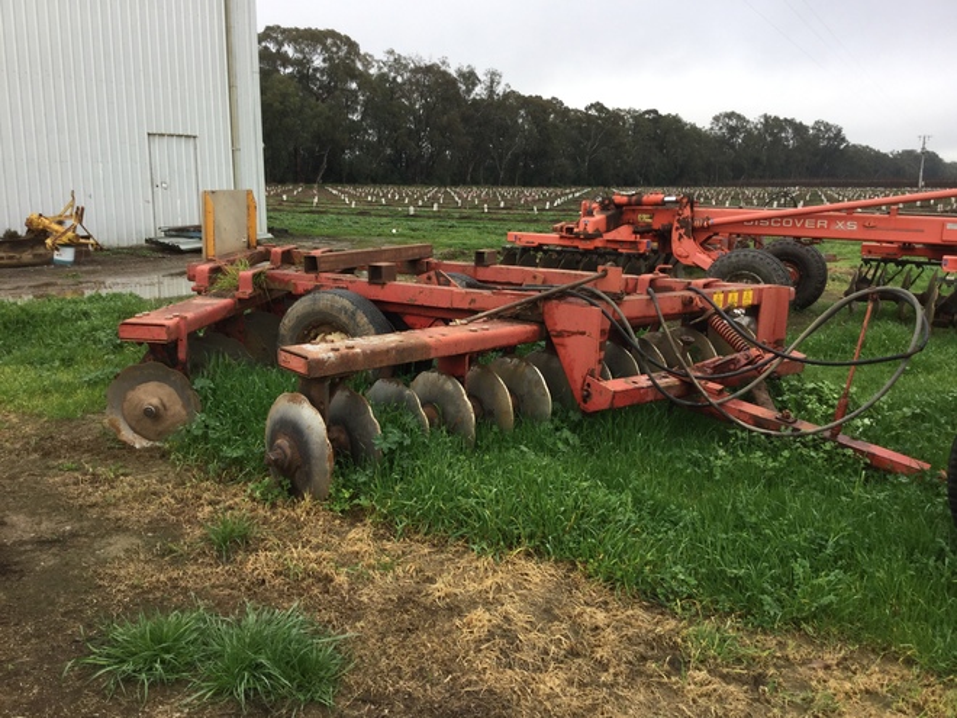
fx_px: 857
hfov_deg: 58.4
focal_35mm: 31
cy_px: 359
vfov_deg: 45.4
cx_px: 478
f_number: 2.4
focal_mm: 3.3
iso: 25
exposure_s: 1/138
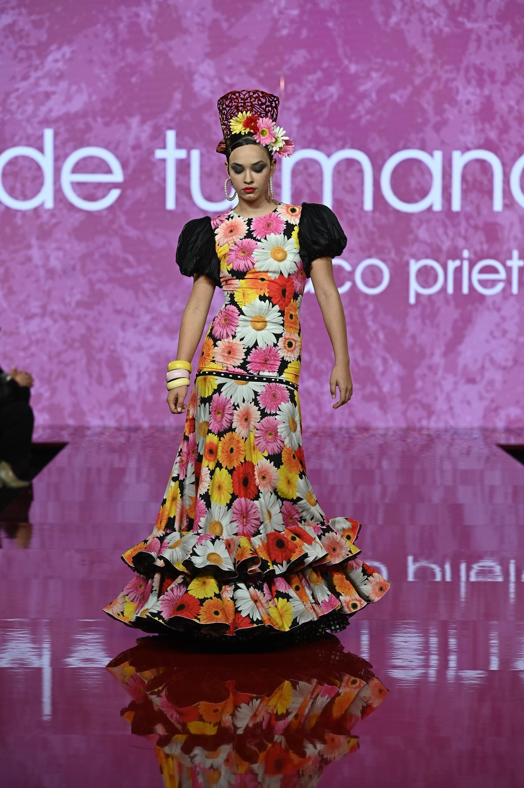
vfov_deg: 19.5
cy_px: 394
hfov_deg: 13.0
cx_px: 262
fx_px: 2296
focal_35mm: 105
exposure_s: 1/400
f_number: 4
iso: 1000
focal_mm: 105
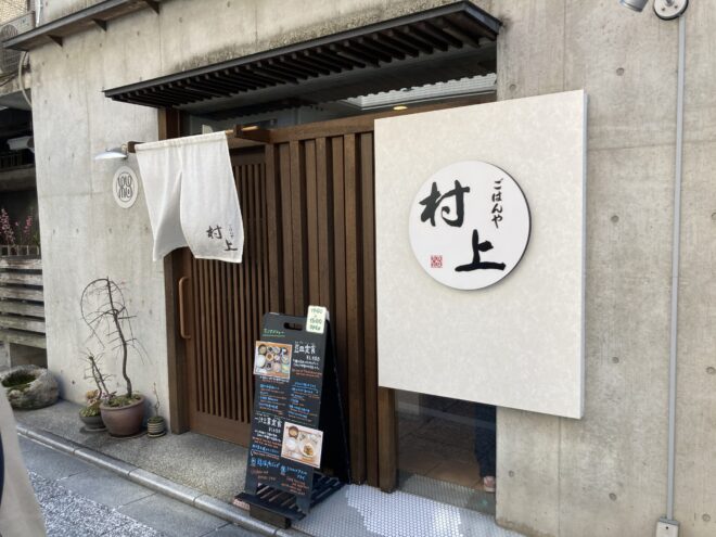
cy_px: 268
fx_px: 579
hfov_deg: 63.4
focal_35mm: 28
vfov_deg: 49.7
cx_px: 358
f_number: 1.8
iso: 20
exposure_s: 1/322
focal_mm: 3.99
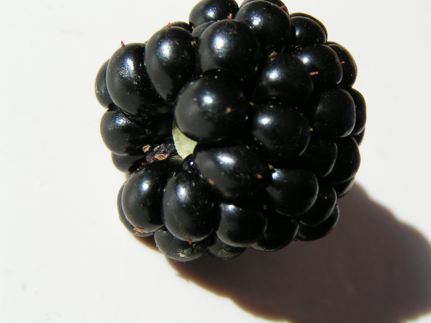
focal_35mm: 69
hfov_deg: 28.1
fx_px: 859
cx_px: 235
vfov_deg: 21.3
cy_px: 147
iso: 50
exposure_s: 1/320
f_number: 5
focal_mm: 9.7
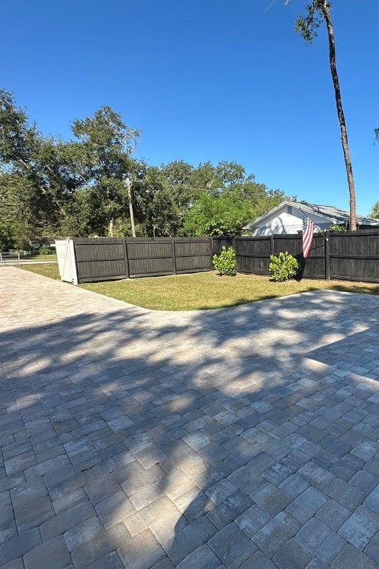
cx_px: 314
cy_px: 284
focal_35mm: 20
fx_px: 316
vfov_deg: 84.0
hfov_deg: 56.4
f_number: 2.2
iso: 40
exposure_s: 1/972
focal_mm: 2.22
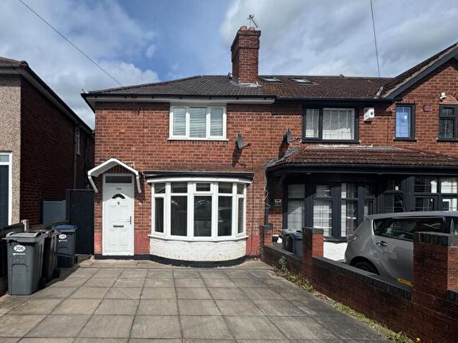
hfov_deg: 85.6
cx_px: 164
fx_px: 238
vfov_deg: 70.9
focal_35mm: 18
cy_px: 206
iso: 50
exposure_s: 1/3906
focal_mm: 2.22
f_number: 2.2
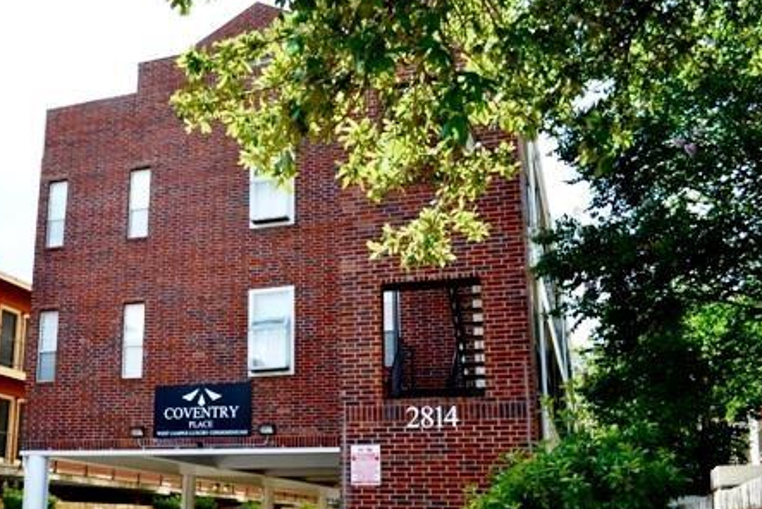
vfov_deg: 34.1
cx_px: 224
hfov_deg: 48.2
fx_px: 826
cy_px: 319
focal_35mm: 39
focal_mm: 18
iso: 100
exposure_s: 1/125
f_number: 5.6
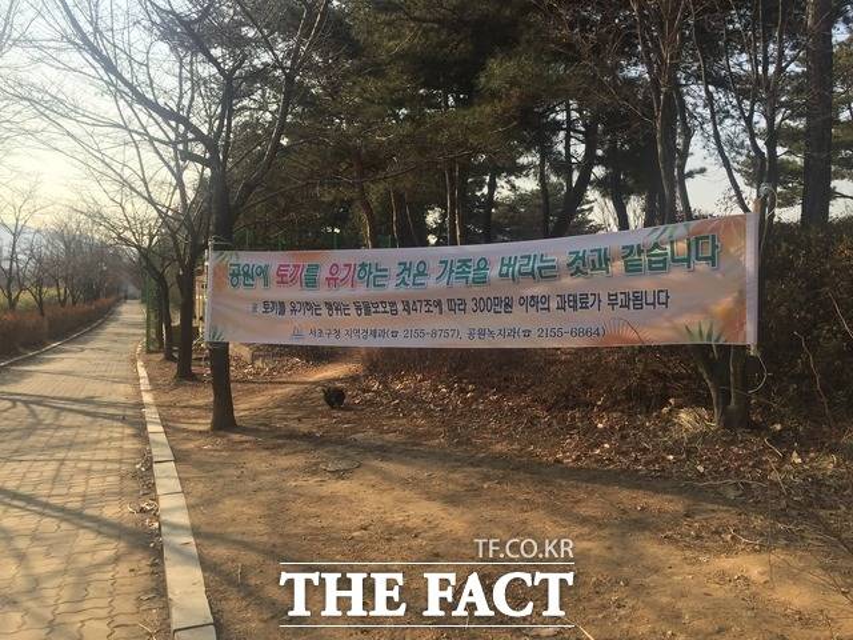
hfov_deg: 61.7
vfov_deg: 48.2
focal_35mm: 29
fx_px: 715
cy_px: 320
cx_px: 426
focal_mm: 4.15
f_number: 2.2
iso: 32
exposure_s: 1/989
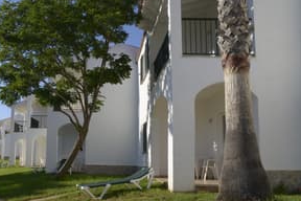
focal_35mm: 40
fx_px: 334
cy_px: 117
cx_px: 73
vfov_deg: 33.3
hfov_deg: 46.6
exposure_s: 1/160
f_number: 16
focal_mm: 24
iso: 250
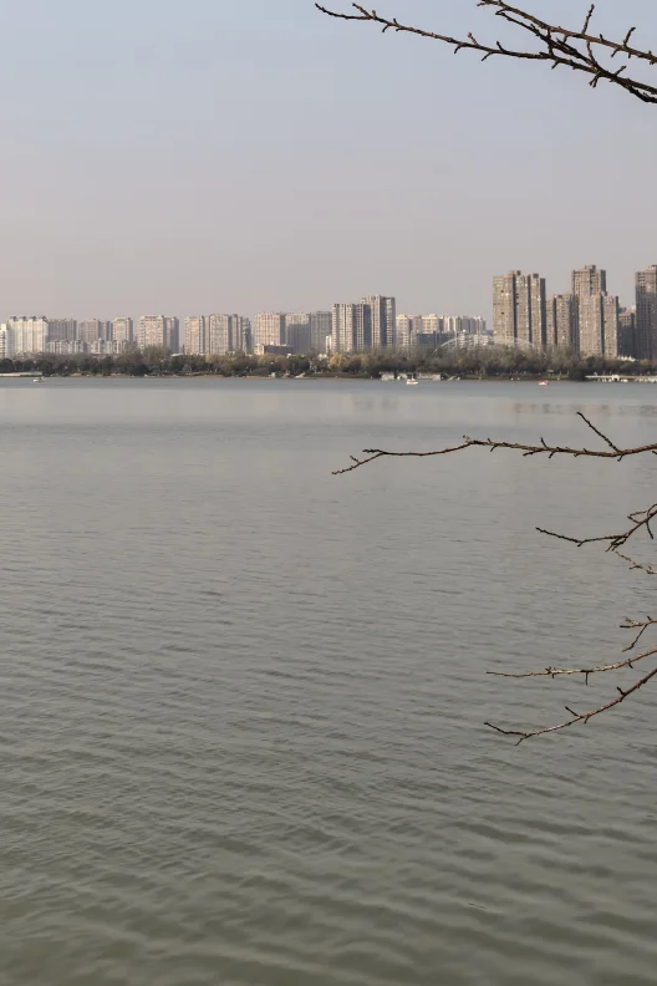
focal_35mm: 70
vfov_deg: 28.1
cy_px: 159
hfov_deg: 19.2
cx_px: 90
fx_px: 1916
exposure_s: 1/1486
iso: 50
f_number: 2
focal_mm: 6.98
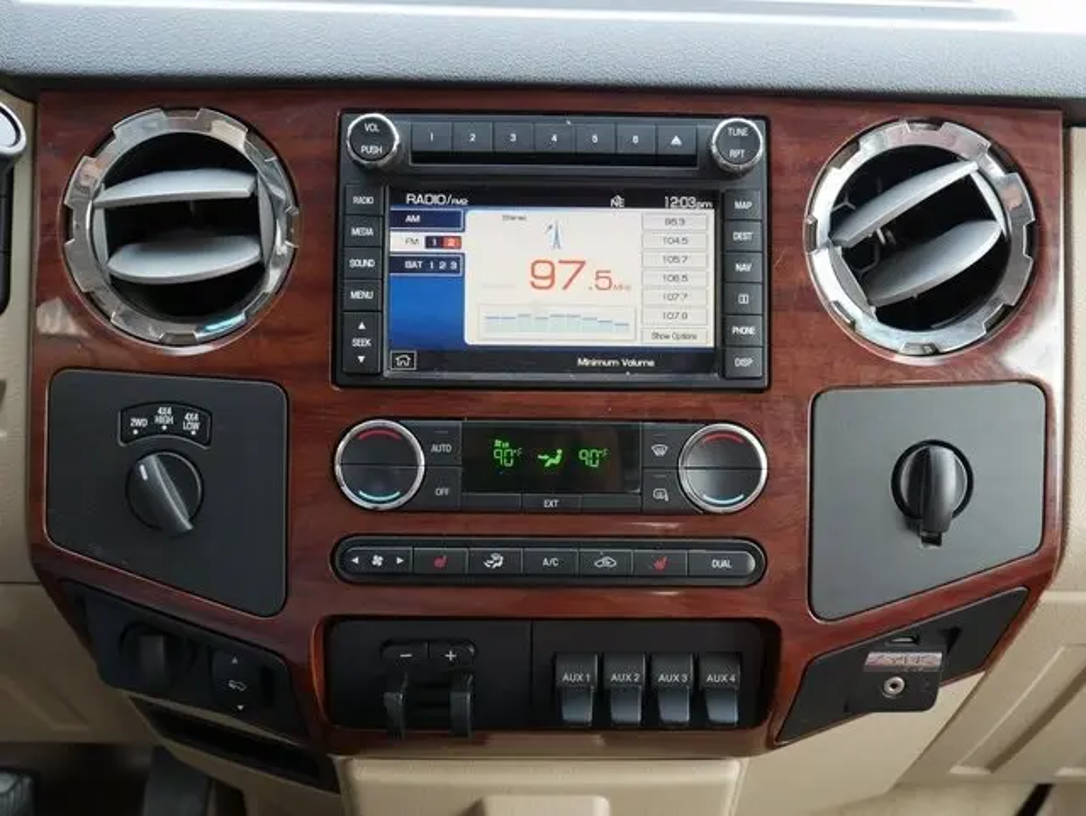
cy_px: 408
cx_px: 543
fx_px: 1193
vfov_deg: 37.8
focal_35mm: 38
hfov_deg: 48.9
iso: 400
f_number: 5
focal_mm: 19
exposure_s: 1/60
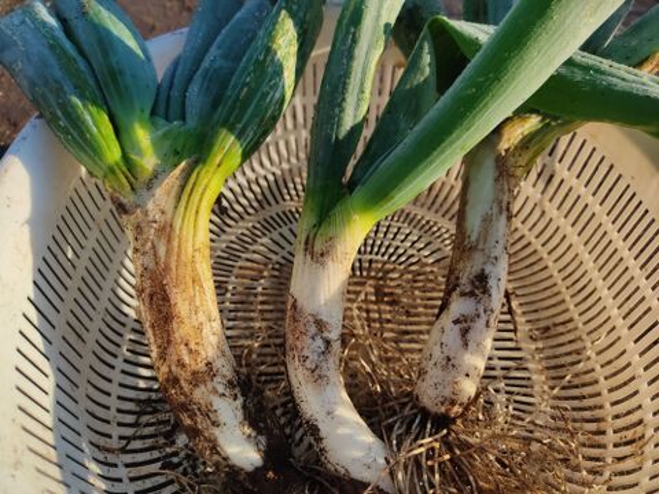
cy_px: 247
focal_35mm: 26
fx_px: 495
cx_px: 330
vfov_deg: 53.1
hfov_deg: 67.3
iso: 100
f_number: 1.79
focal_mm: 4.74
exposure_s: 1/1003
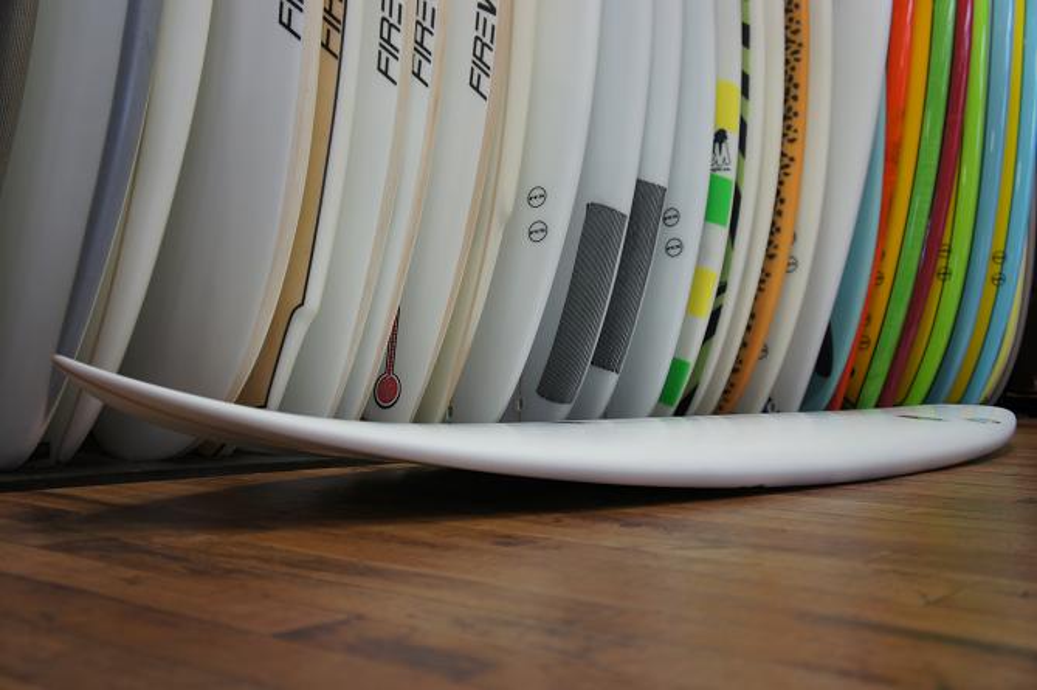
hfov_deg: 48.0
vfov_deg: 33.0
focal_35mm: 40
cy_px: 345
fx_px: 1166
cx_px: 518
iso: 200
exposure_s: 1/50
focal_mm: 27
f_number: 4
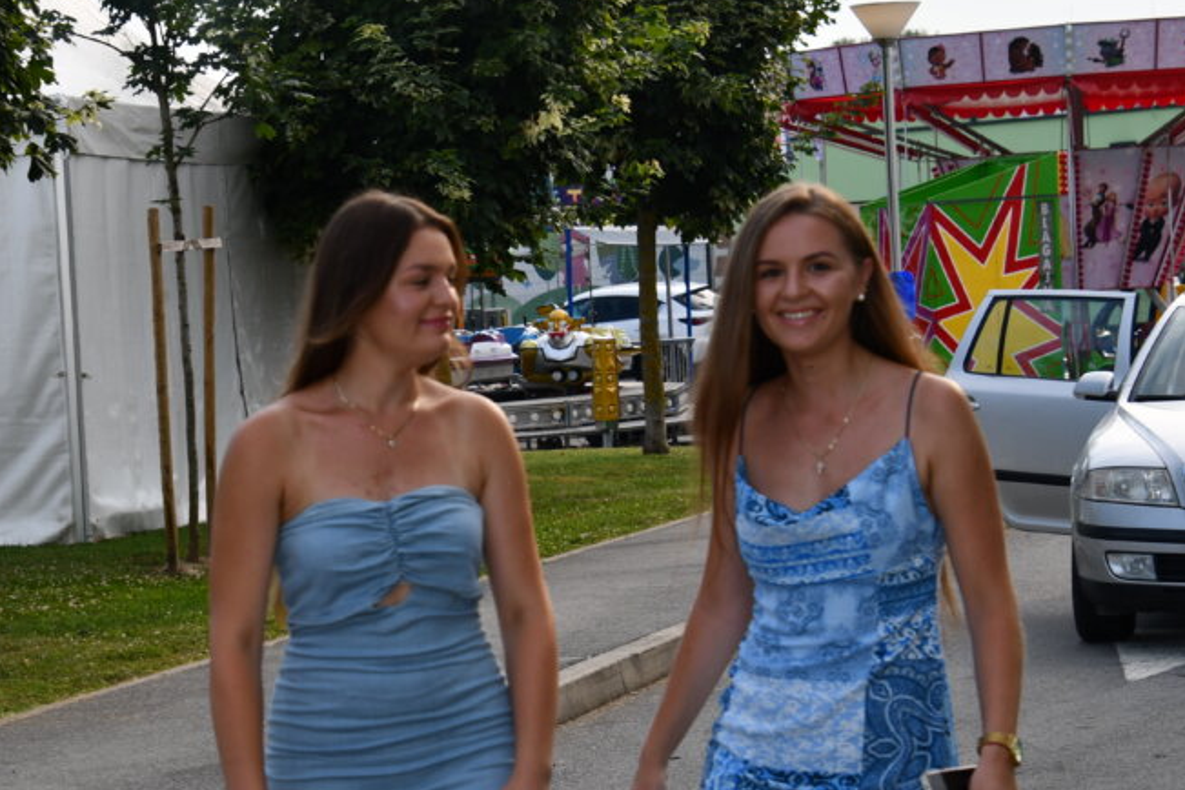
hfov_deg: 17.3
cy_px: 436
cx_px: 420
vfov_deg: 11.6
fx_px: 3884
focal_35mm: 118
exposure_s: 1/250
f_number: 5.6
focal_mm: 50
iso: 100
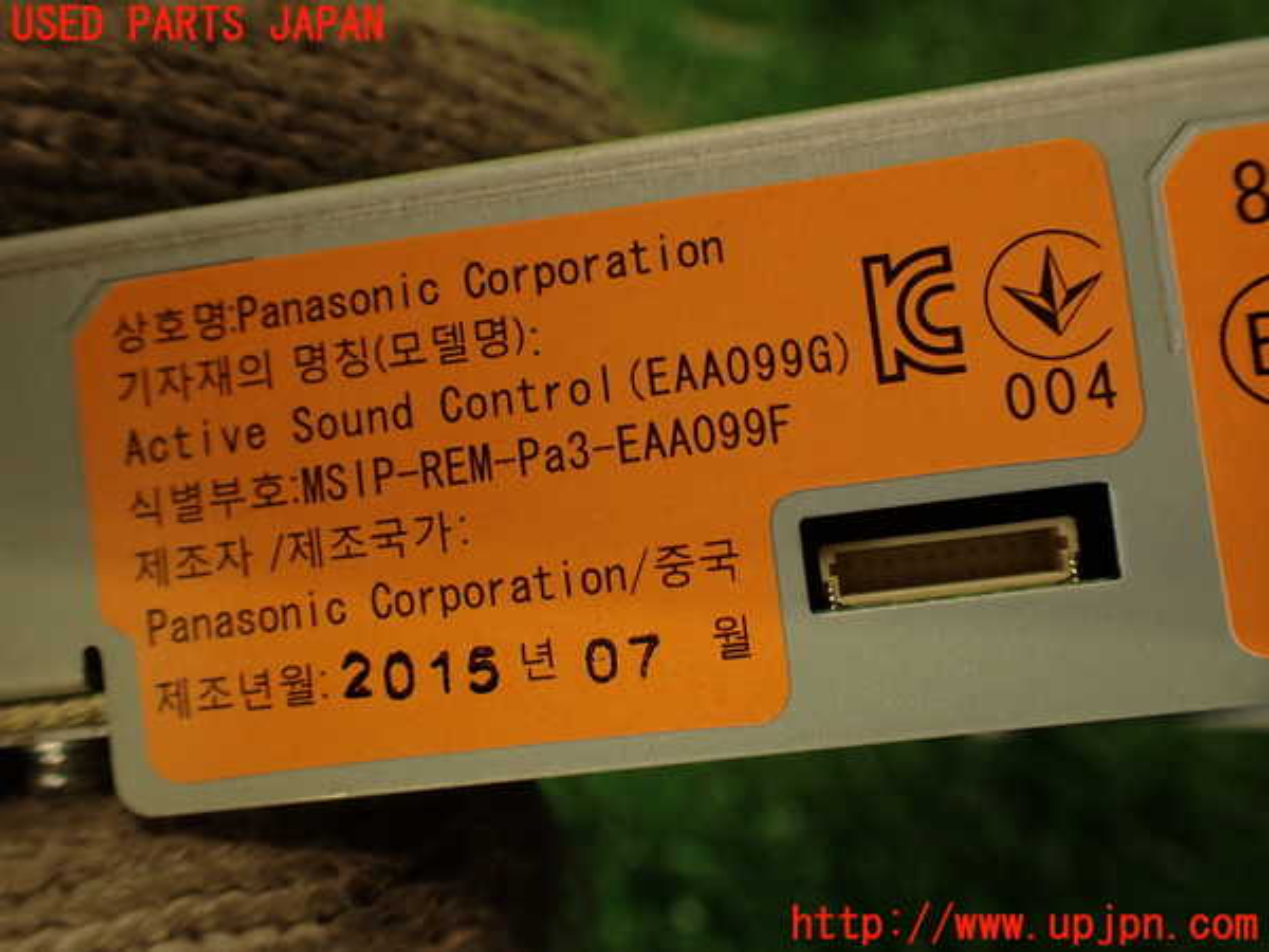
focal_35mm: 32
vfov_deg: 44.2
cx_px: 634
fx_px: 1173
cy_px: 476
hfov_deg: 56.8
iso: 160
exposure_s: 1/60
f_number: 2.4
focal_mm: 5.79
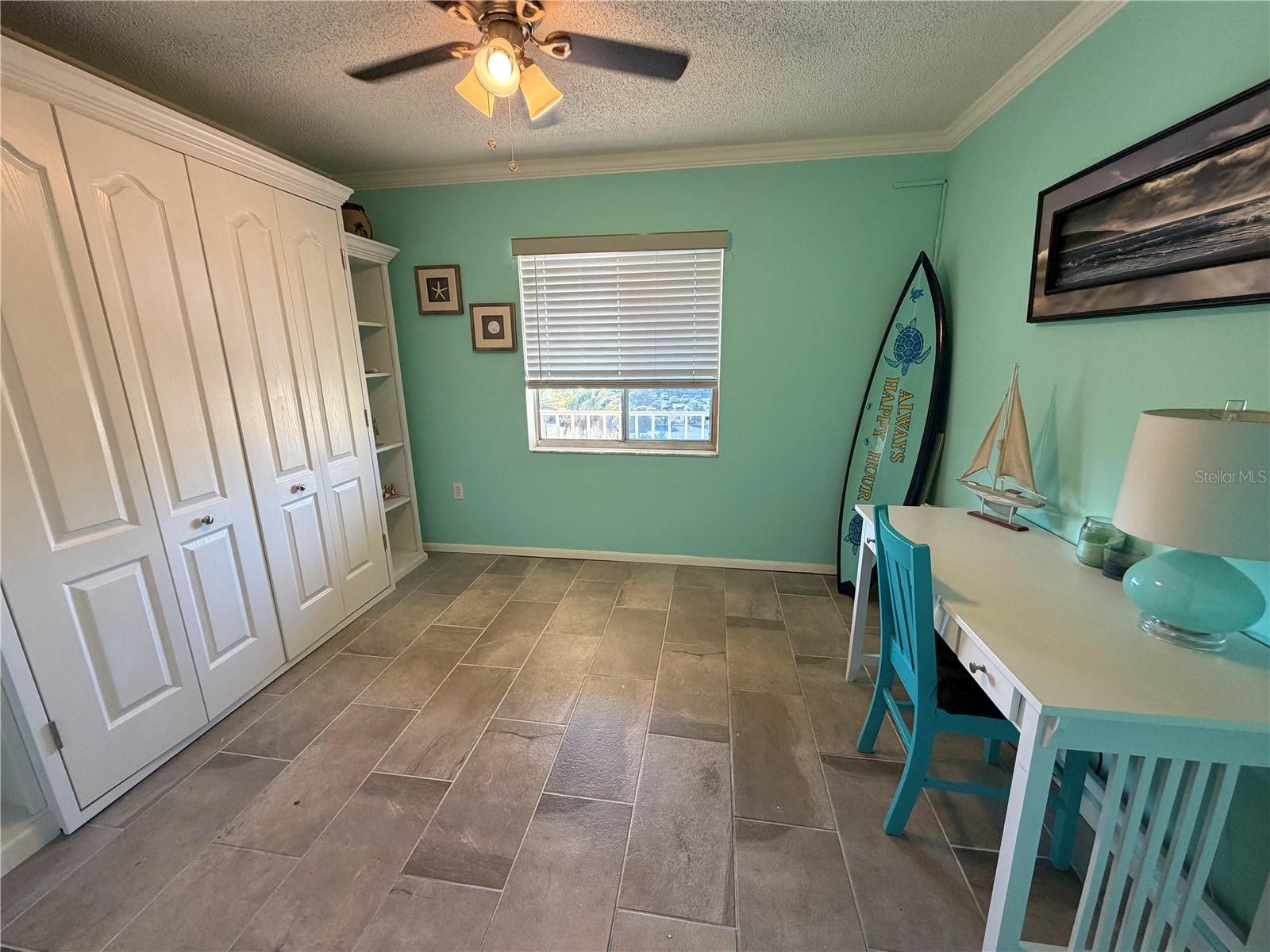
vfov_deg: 85.7
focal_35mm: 14
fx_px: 514
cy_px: 476
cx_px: 635
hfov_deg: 102.1
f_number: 2.2
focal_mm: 2.22
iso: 250
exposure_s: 1/121
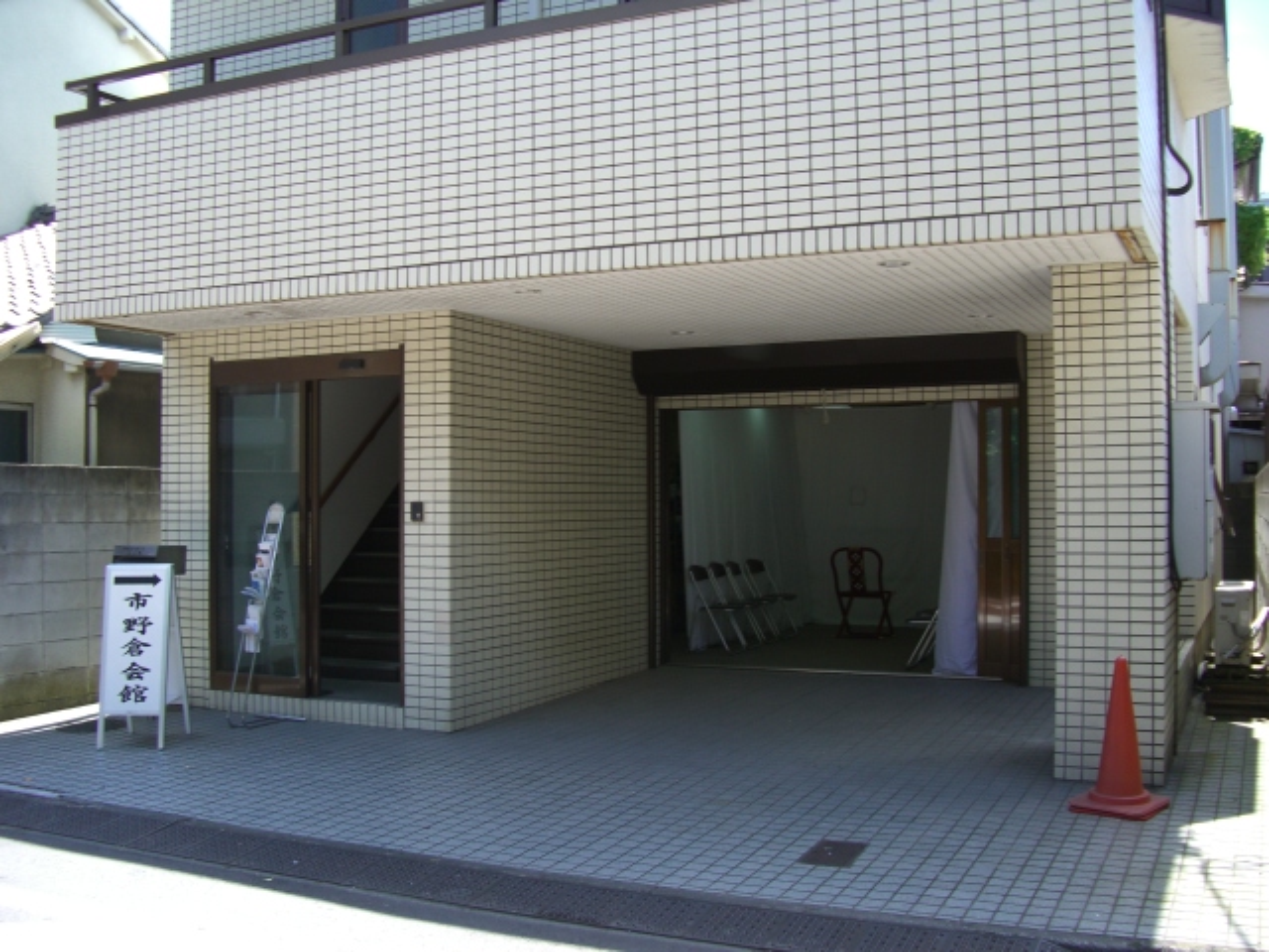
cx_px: 634
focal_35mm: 38
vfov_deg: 37.7
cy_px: 476
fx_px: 1393
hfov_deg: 49.0
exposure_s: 1/160
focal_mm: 7.9
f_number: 2.8
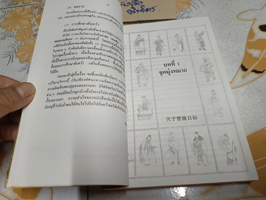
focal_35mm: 25
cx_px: 132
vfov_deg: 54.9
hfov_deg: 69.4
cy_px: 100
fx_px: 192
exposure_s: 1/50
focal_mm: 5.31
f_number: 1.7
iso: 1072
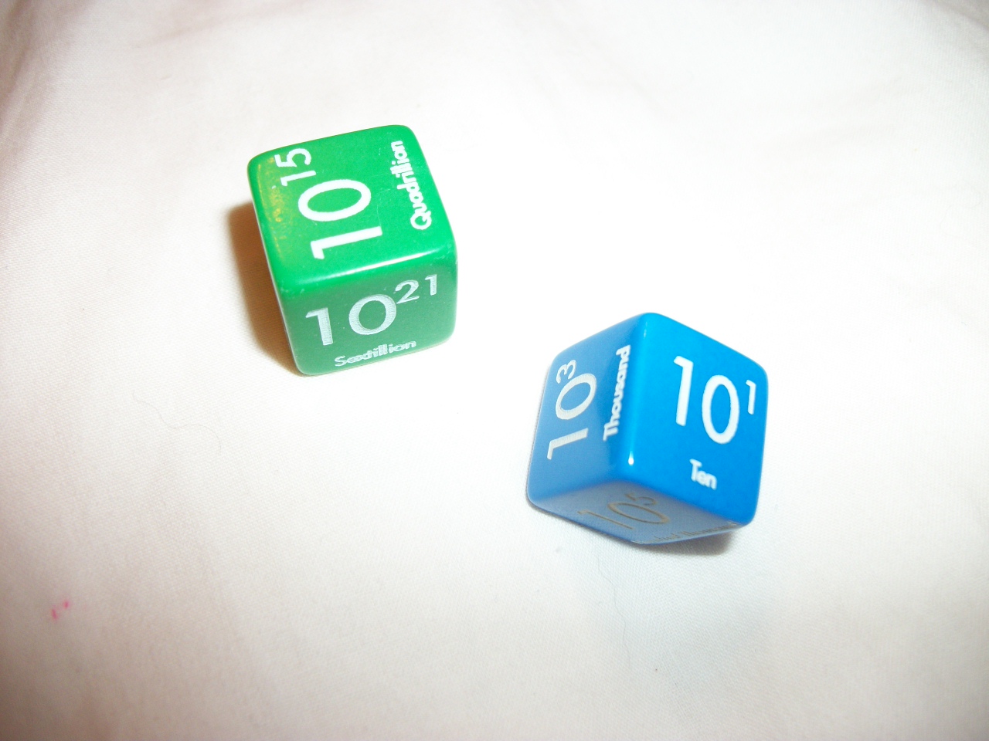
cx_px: 494
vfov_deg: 44.2
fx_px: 914
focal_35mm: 32
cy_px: 370
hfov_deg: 56.8
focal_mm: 5.7
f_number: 2.9
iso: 80
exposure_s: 1/60
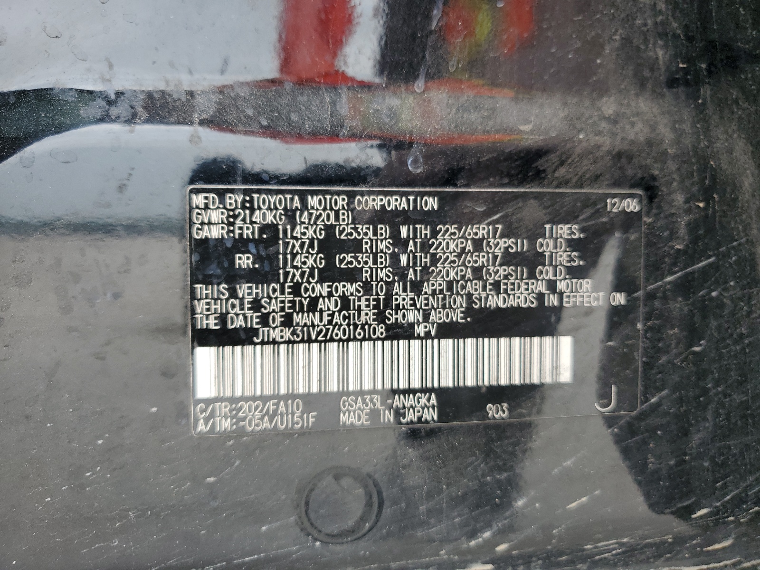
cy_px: 285
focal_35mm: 26
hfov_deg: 67.3
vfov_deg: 53.1
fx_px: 571
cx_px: 380
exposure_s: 1/182
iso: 50
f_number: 1.5
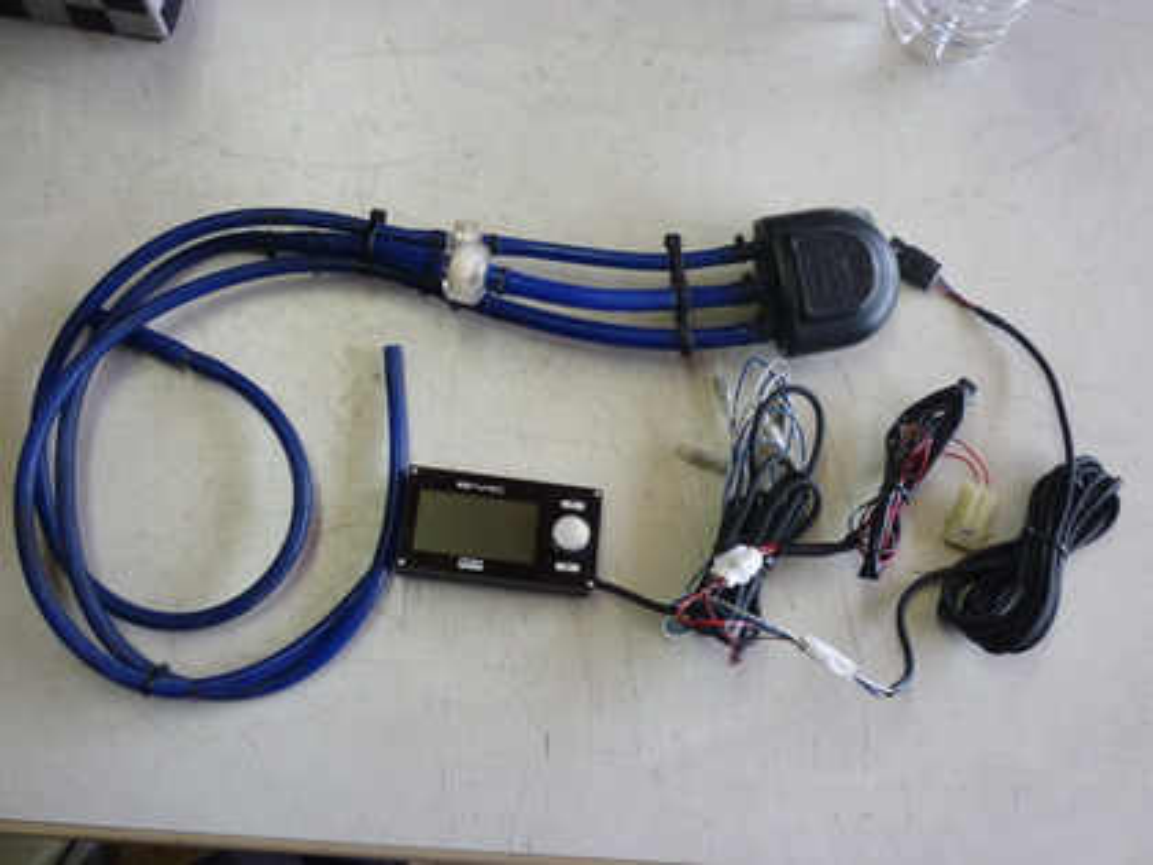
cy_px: 432
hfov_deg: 55.4
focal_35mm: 33
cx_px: 576
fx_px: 1099
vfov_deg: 42.9
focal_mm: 5.5
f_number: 2.8
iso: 80
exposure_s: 1/30
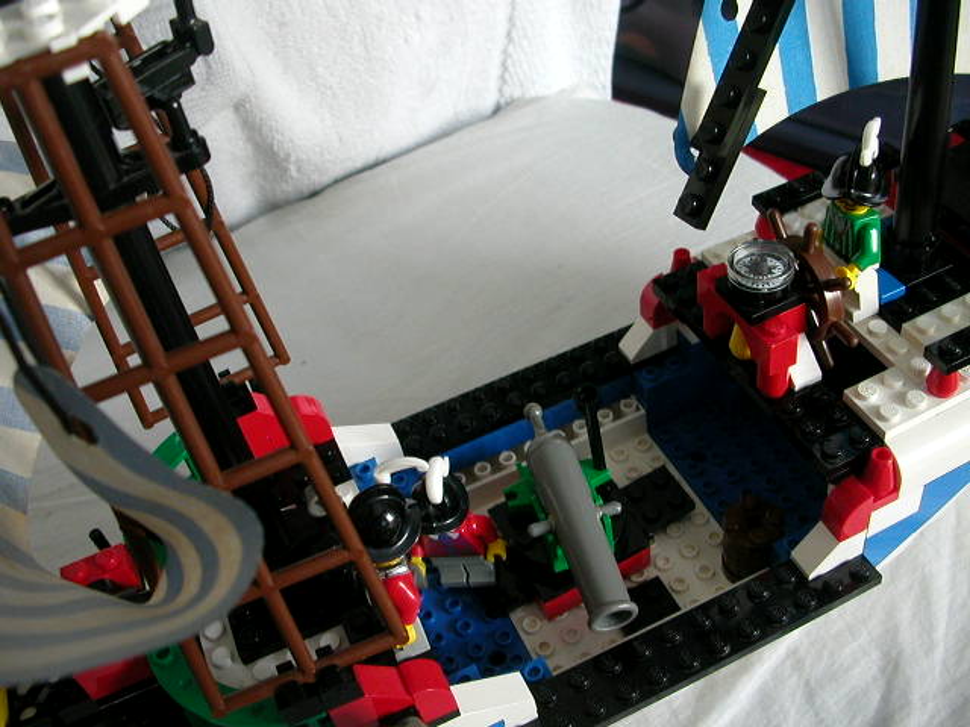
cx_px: 485
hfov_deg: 50.1
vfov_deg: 38.7
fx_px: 1037
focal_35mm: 37
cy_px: 364
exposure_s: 1/22.6
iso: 183
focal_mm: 5.6
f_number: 2.7
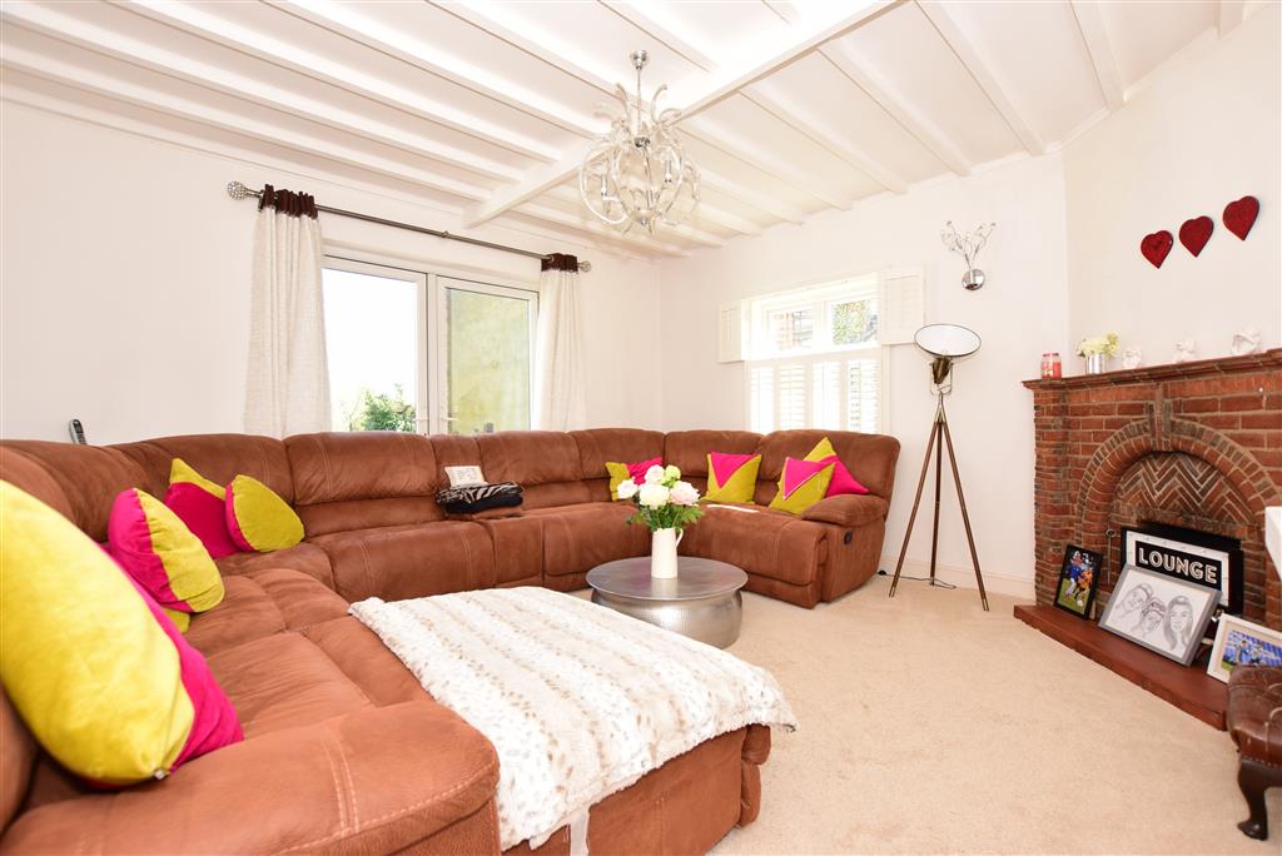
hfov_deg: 100.4
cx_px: 641
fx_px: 534
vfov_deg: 77.4
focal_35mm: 15
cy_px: 428
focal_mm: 10
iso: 200
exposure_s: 1/60
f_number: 5
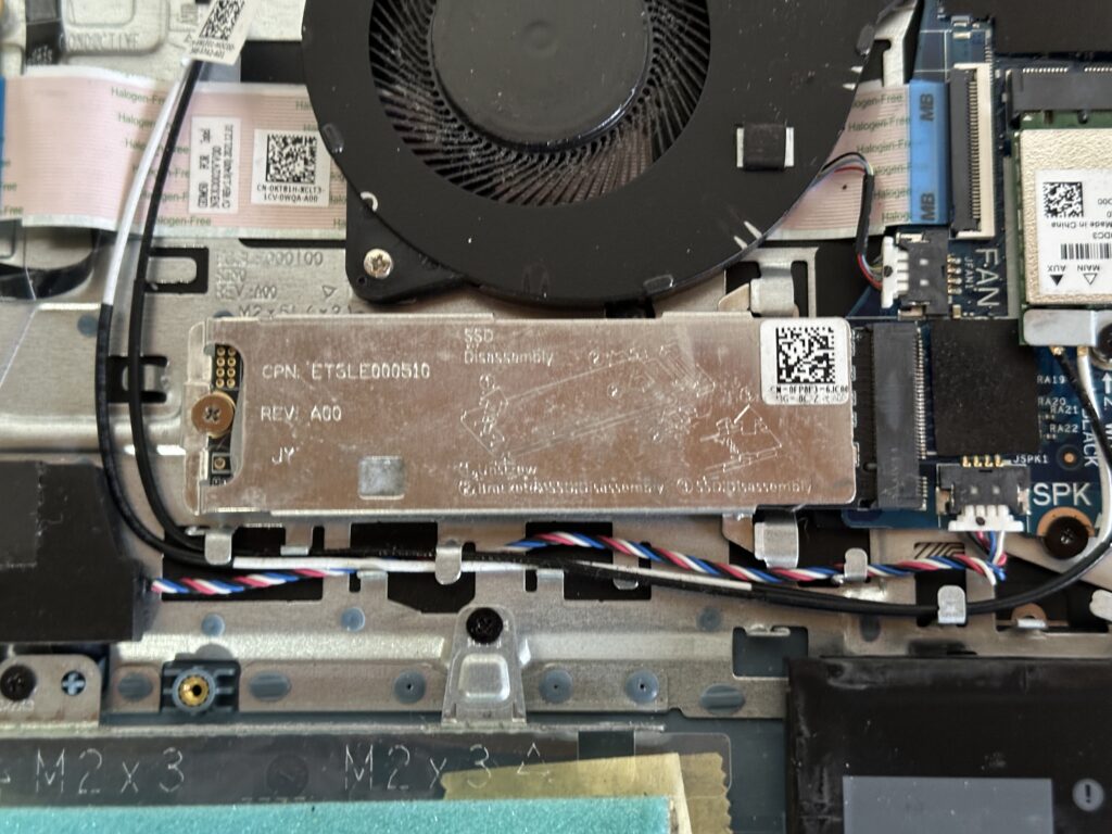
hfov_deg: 39.7
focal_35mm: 48
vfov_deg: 30.3
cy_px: 417
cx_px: 556
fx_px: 1542
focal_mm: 6.86
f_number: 1.78
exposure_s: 1/25
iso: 400
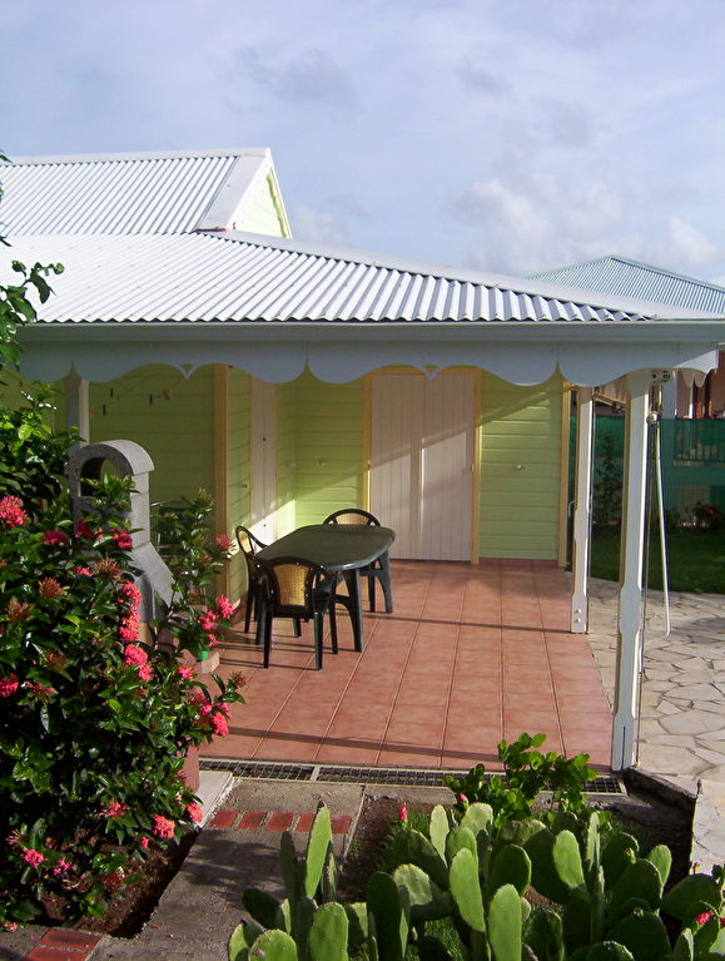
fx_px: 1001
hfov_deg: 39.8
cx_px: 362
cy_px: 480
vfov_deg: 51.2
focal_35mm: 36
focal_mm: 5.54
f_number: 5.24
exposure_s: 1/793
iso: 100
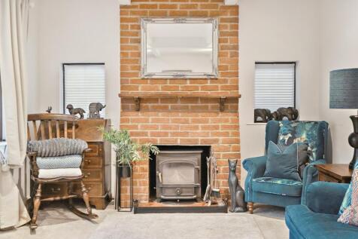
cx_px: 179
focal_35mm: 35
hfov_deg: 54.5
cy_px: 120
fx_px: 348
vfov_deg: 37.8
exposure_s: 1/15
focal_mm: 35
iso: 400
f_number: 8
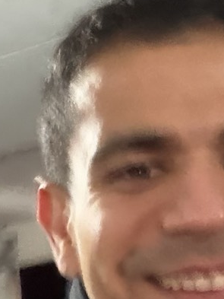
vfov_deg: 16.0
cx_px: 295
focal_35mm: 122
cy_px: 59
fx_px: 1052
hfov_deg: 11.8
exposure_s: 1/15
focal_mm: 2.71
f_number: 1.9
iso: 1000
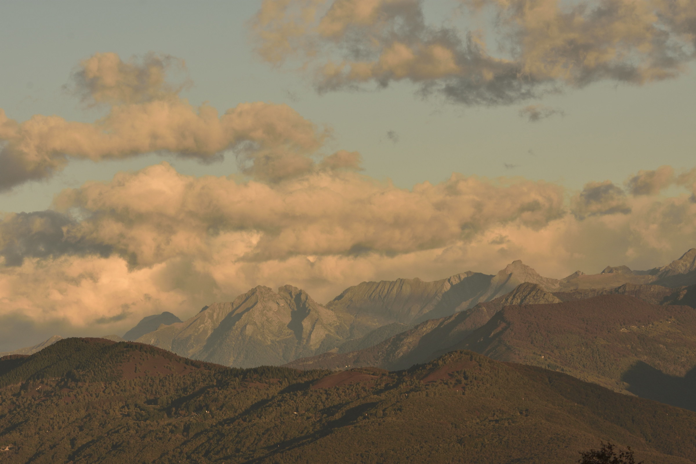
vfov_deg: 7.6
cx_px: 348
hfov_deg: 11.4
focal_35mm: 180
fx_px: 3480
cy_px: 232
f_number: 9
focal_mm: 120
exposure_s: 1/160
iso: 100
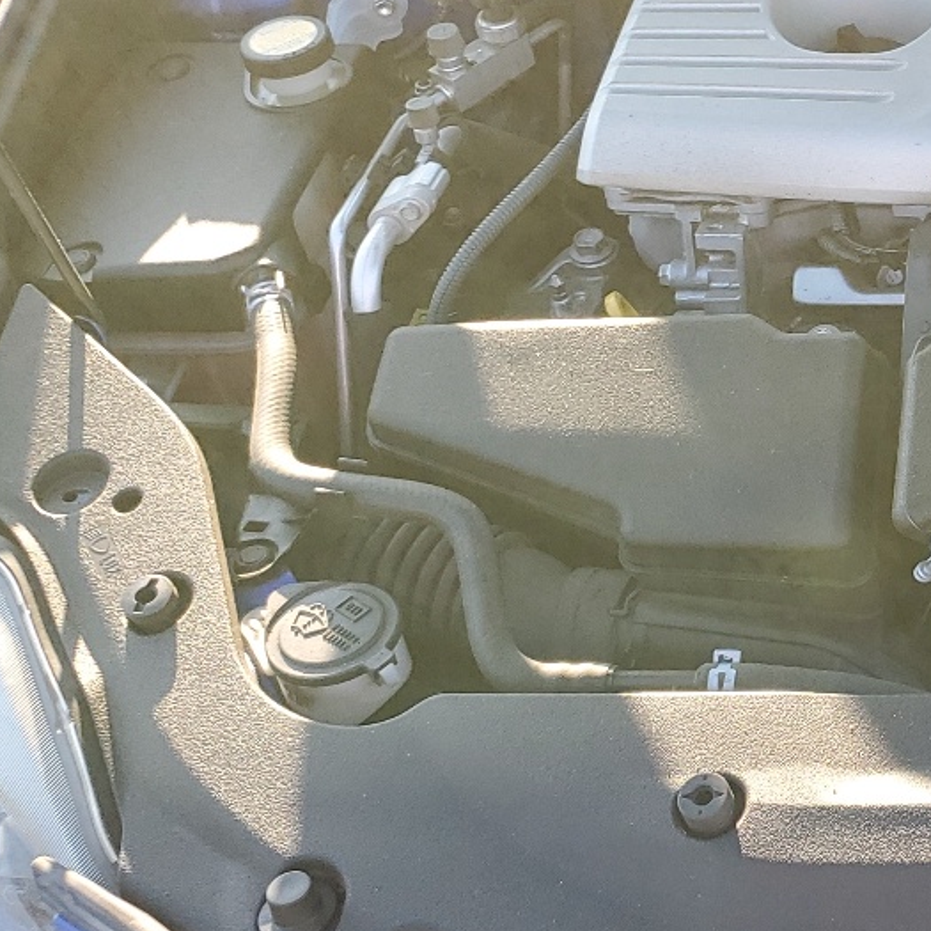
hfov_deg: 21.6
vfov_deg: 24.4
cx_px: 1291
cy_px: 241
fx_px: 2130
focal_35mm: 70
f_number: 1.5
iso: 50
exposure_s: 1/233
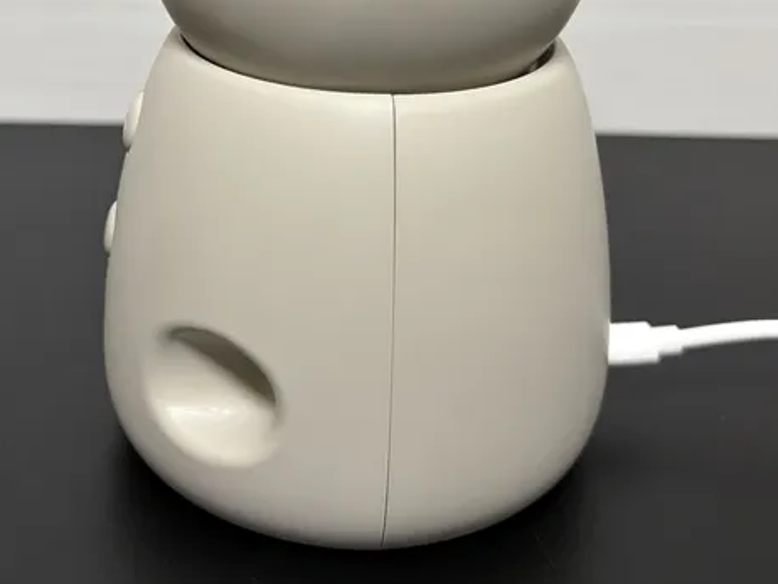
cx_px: 313
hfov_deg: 35.4
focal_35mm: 54
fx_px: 1214
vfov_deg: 26.3
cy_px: 82
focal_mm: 5.96
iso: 200
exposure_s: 1/60
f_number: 1.6
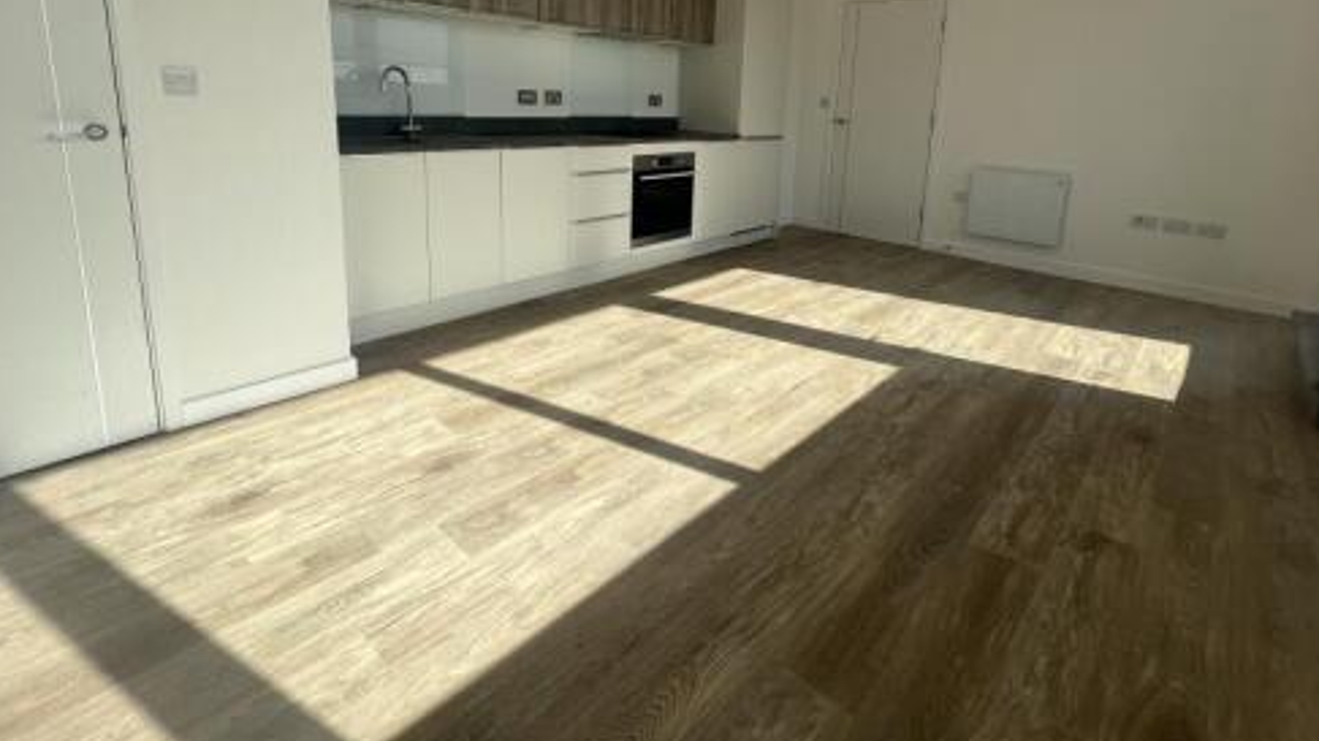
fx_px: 594
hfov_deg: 95.9
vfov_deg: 61.7
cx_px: 674
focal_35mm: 17
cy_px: 224
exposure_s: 1/840
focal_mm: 1.57
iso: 32
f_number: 1.8
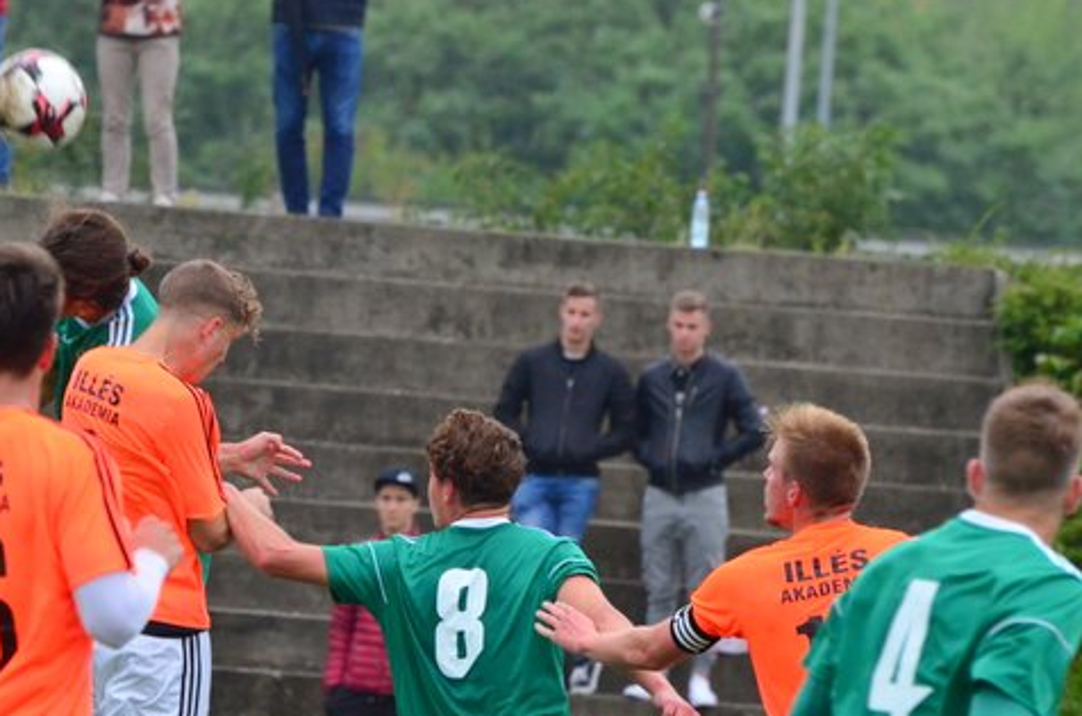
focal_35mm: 555
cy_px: 589
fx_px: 16642
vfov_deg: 2.5
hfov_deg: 3.7
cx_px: 211
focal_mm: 220
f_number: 7.1
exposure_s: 1/640
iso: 2000
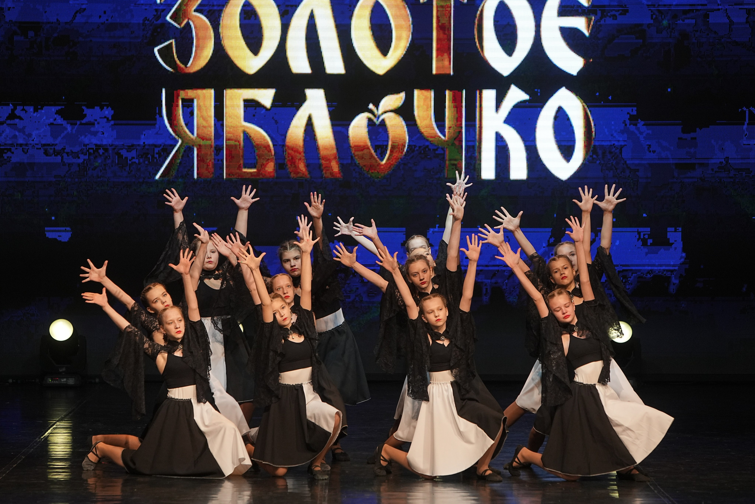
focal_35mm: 150
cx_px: 378
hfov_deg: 13.7
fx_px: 3146
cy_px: 252
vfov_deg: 9.1
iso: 2000
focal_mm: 150
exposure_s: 1/400
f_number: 4
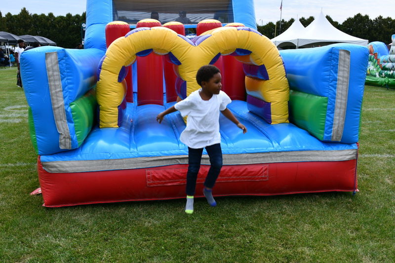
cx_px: 198
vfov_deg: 34.2
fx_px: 428
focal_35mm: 39
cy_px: 132
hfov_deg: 49.6
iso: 100
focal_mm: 26
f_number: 8
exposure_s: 1/250
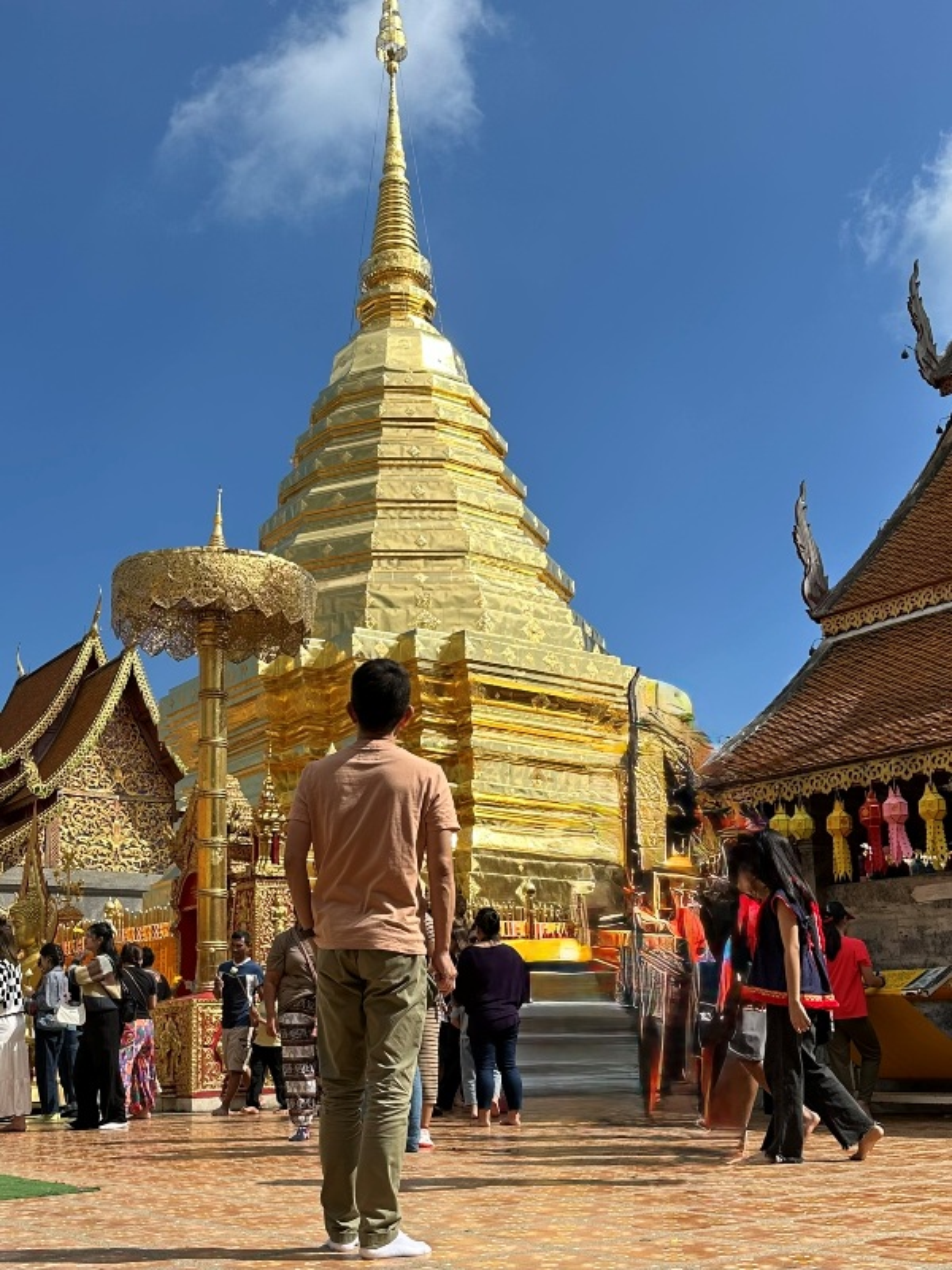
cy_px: 635
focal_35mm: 24
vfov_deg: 71.6
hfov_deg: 56.8
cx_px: 476
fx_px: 880
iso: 80
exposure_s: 1/5848
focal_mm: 6.86
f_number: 1.78
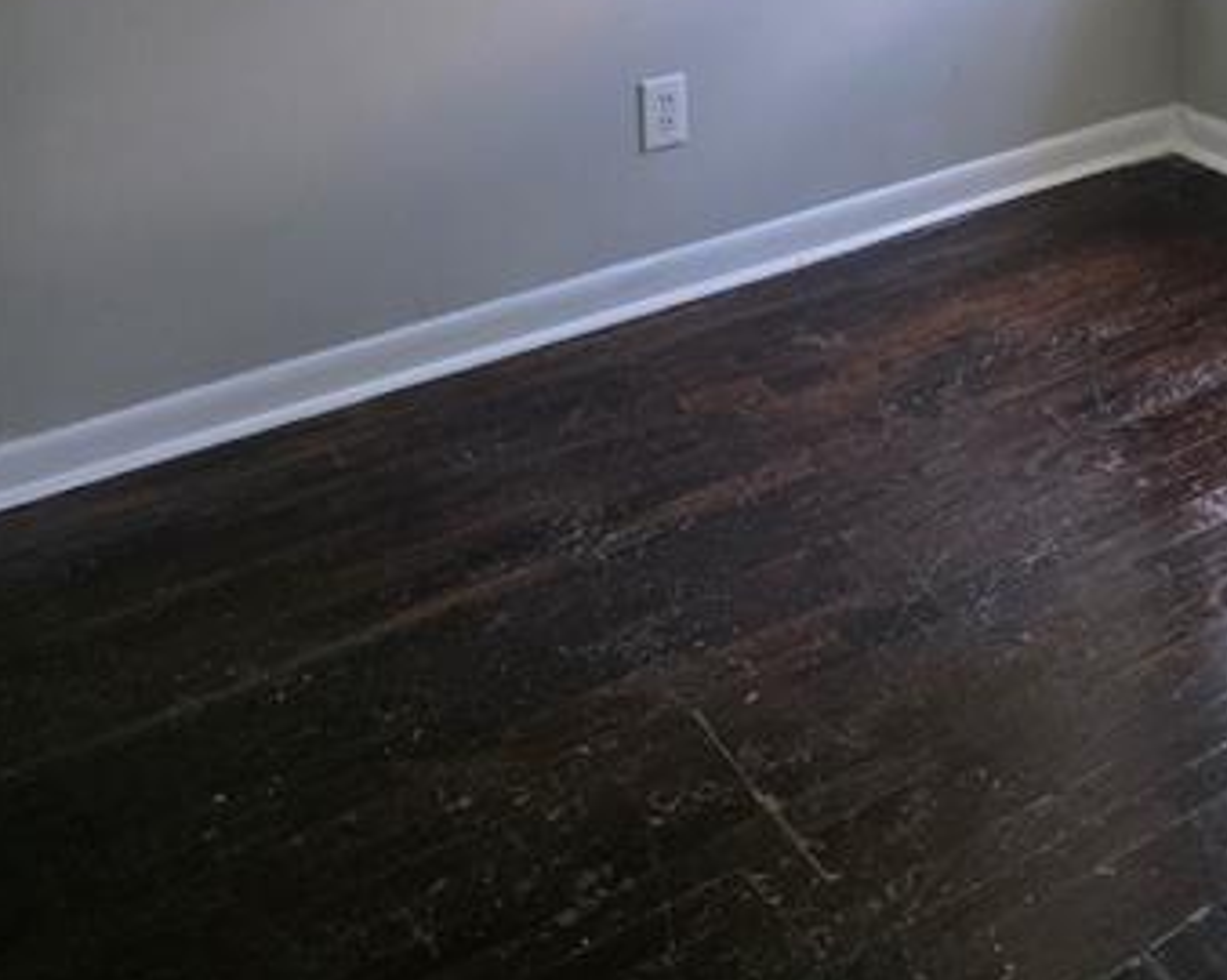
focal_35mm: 51
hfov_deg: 35.2
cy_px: -225
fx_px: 1851
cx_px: 1024
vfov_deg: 26.1
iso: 160
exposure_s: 1/180
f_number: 1.7
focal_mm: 6.3
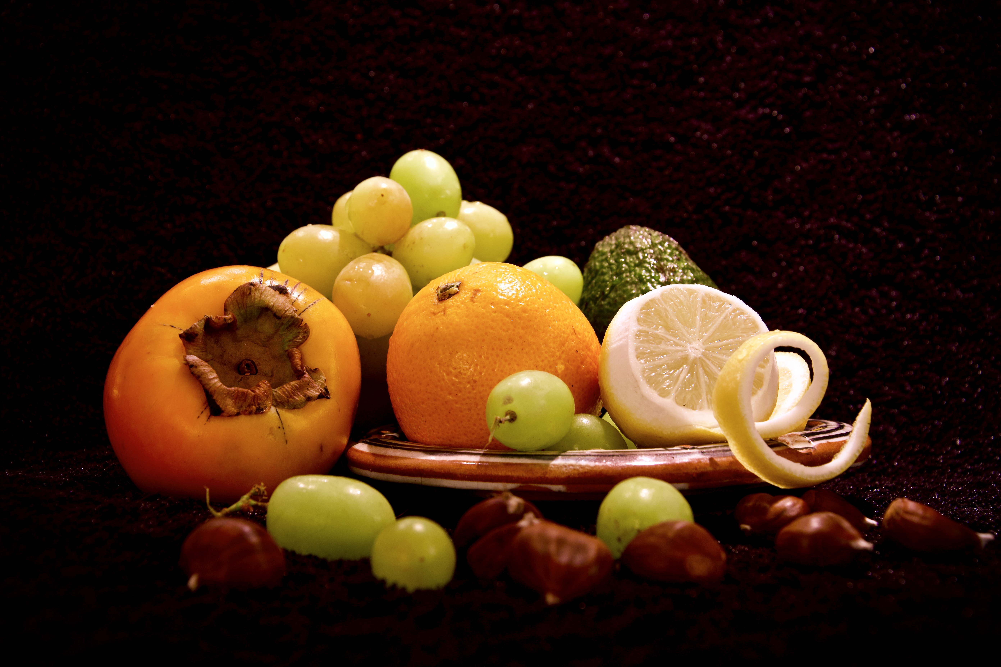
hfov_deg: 30.1
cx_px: 500
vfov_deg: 20.3
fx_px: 1863
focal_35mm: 67
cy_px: 334
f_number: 4.8
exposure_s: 1.6
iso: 125
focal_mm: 45
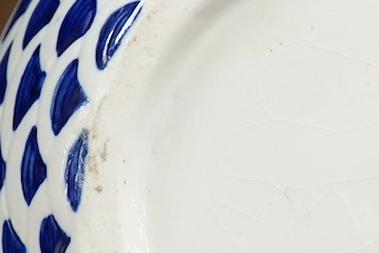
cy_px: 162
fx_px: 1569
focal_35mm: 149
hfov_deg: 13.6
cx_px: 372
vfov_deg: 9.2
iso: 2500
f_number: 10
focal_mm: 30
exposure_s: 1/160
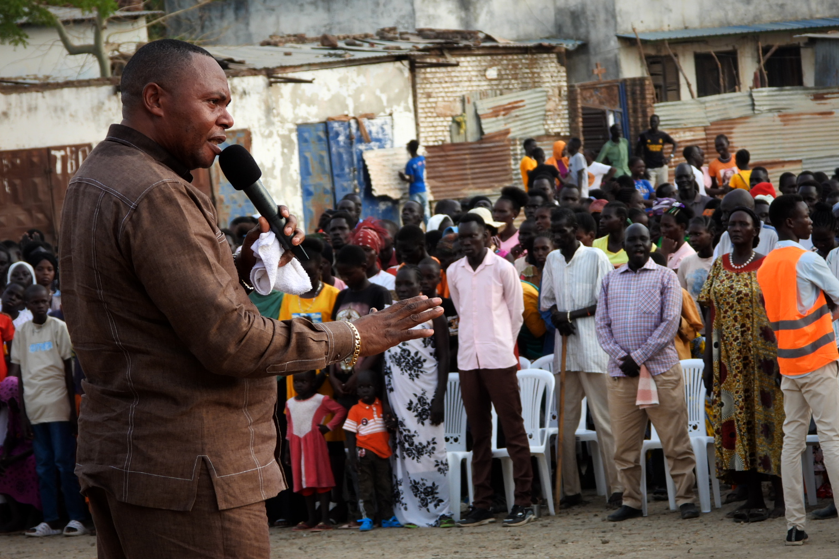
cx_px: 419
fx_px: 4497
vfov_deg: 7.1
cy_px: 262
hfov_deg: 10.7
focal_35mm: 193
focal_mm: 33.2
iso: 100
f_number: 4.5
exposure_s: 1/80
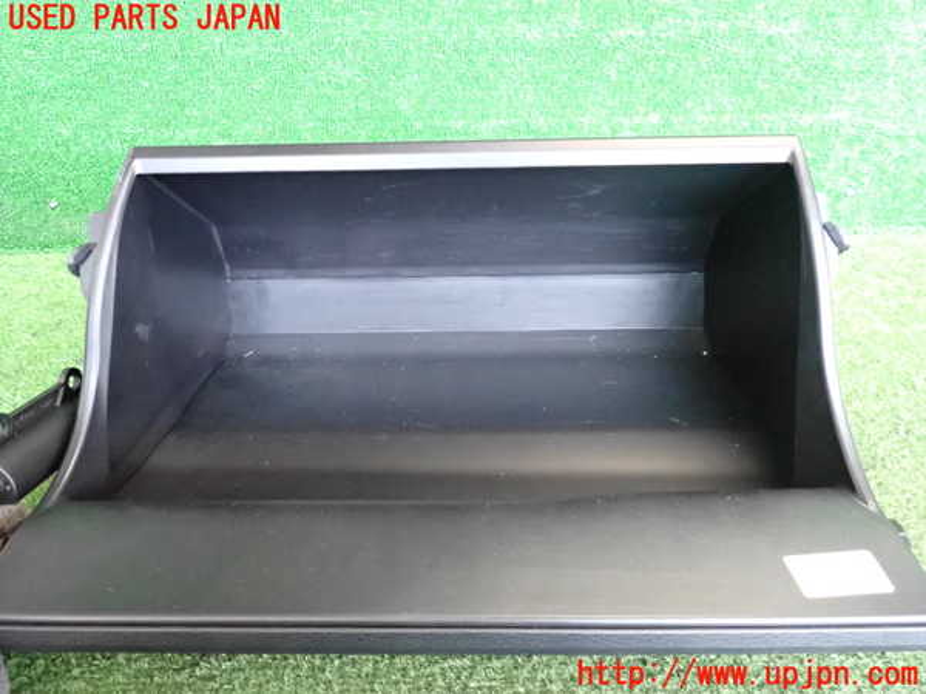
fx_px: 669
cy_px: 347
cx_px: 463
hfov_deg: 69.4
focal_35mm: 25
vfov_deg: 54.9
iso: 2500
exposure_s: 1/100
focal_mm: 4.5
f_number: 2.8
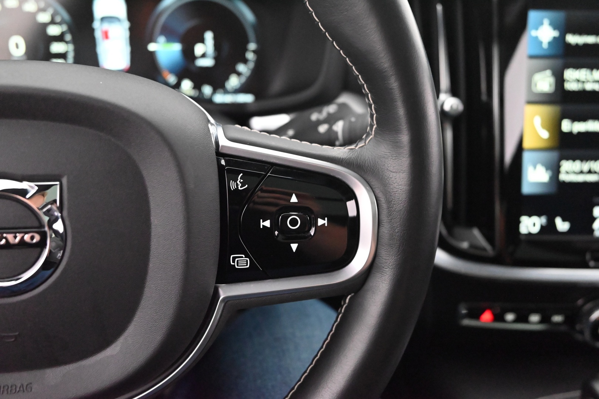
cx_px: 300
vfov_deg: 42.3
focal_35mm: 31
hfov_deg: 60.3
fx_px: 516
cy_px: 200
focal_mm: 31
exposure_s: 1/60
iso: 12800
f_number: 4.8
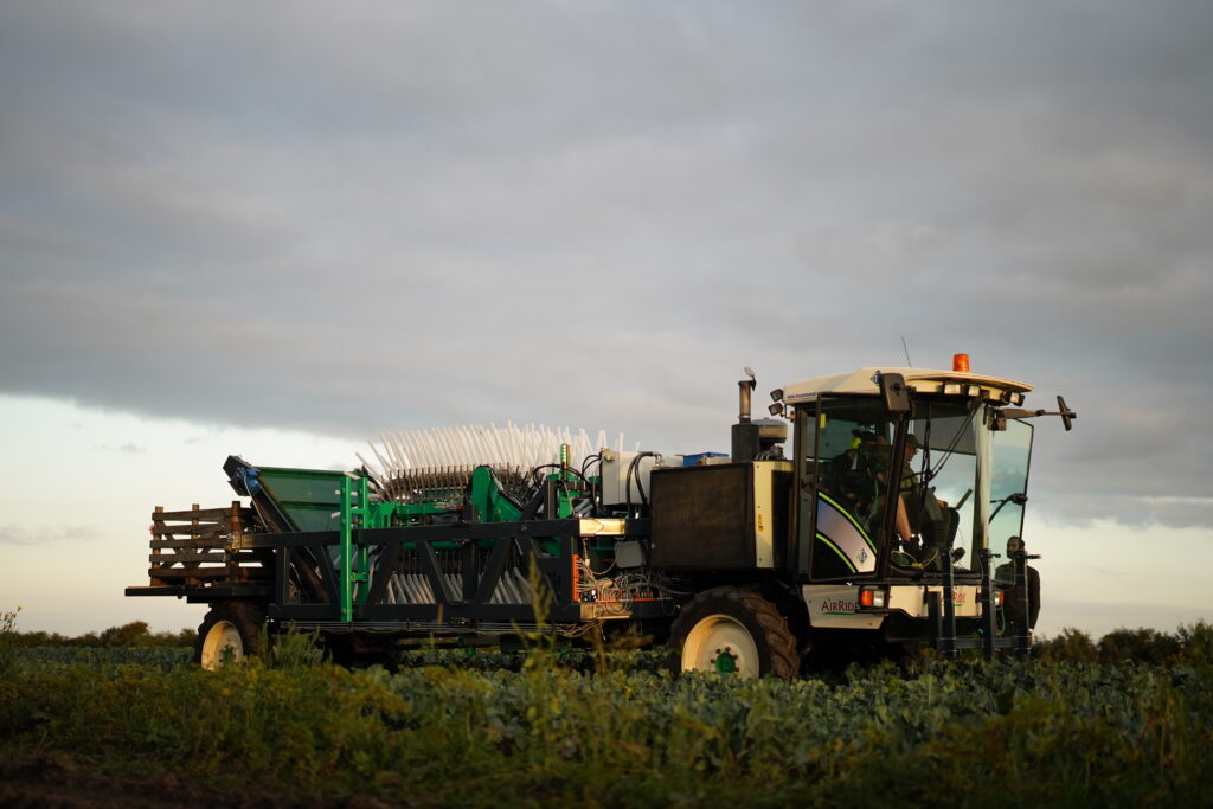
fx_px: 1685
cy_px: 404
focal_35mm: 50
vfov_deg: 27.0
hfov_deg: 39.6
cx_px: 606
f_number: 1.4
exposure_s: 1/5000
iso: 640
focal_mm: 50
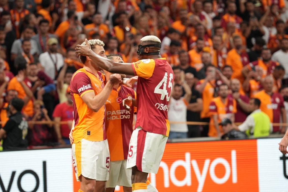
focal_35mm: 238
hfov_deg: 8.7
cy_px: 96
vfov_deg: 5.8
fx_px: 1904
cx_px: 144
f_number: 2.8
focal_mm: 159
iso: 2000
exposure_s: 1/1250
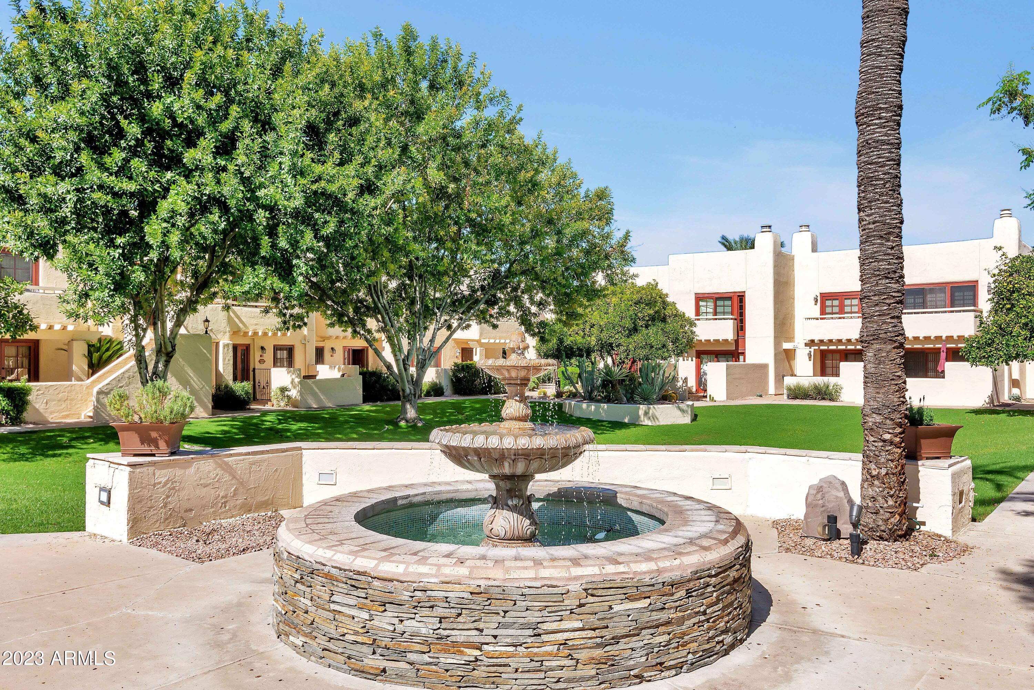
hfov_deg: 70.4
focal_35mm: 26
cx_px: 517
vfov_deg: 50.4
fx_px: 732
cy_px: 345
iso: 160
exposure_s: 1/320
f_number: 9
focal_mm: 17
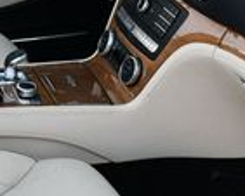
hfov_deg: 12.3
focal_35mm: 153
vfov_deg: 10.1
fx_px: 1110
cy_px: 85
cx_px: -56
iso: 320
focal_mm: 18
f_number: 5.6
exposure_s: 1/250
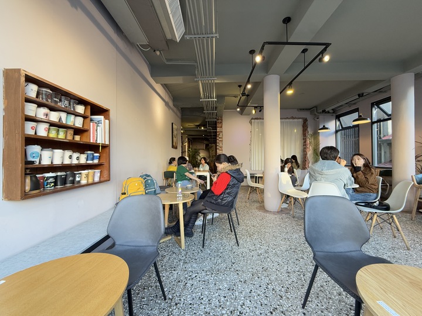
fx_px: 171
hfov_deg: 102.1
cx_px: 211
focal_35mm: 14
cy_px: 158
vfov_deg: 85.7
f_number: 2.2
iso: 200
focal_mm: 2.22
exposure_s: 1/60
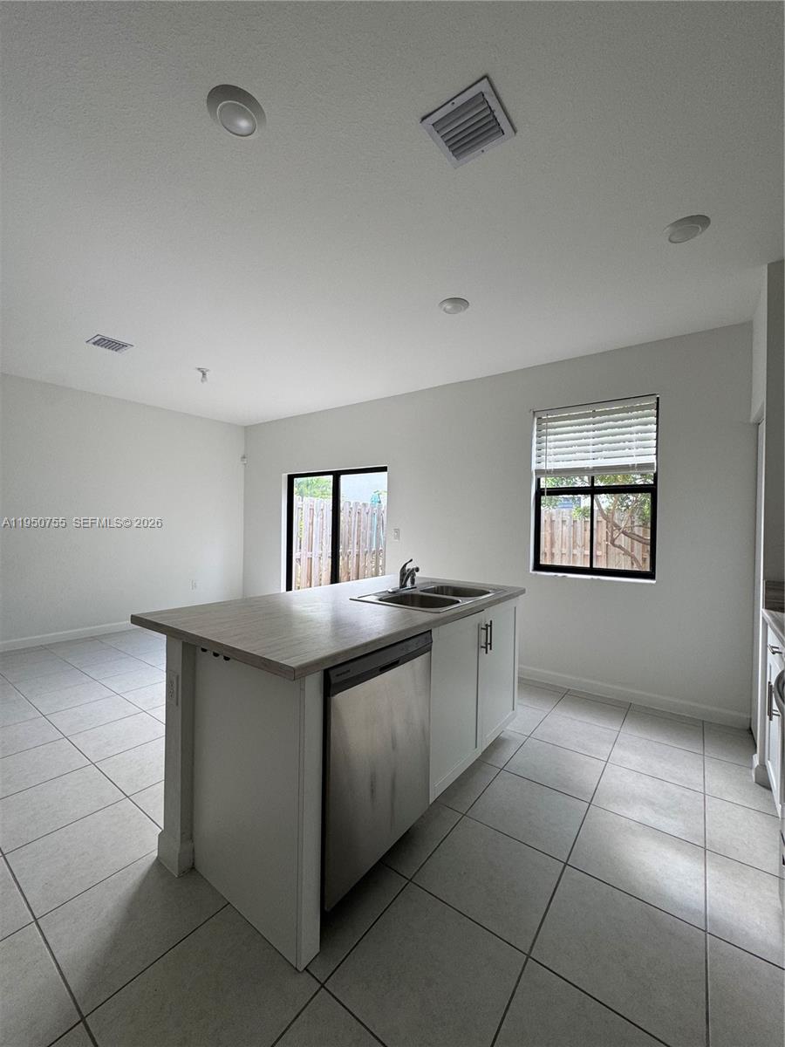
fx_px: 423
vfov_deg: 102.1
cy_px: 524
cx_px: 392
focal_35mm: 14
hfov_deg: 85.7
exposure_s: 1/99
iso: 80
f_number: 2.2
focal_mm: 2.22
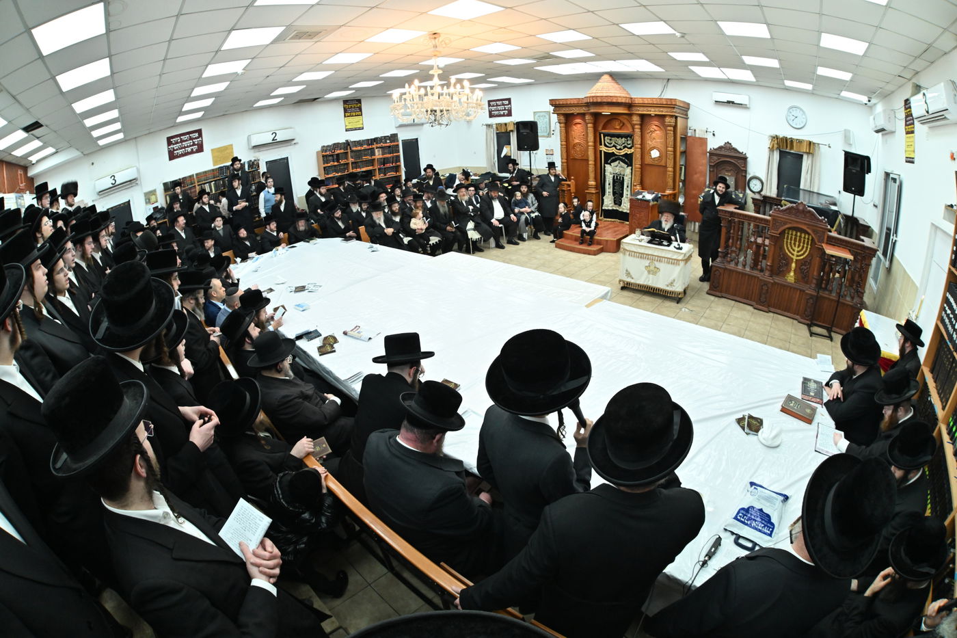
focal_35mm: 15
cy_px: 319
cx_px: 478
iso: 2000
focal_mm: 15
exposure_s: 1/200
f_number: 8
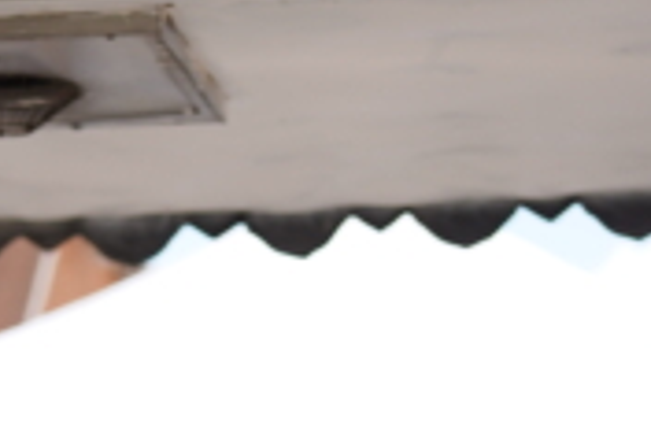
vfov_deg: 8.5
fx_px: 2836
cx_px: 183
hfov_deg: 13.1
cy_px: 690
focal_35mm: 157
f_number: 2
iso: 320
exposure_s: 1/3200
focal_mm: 45
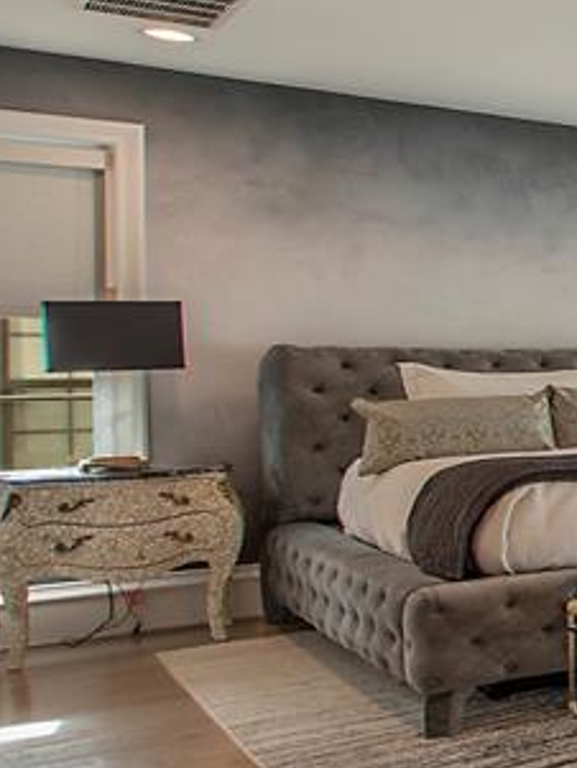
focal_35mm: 49
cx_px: 1236
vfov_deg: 38.9
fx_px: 1088
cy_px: 355
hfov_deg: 17.4
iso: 100
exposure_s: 1/50
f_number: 5.6
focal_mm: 10
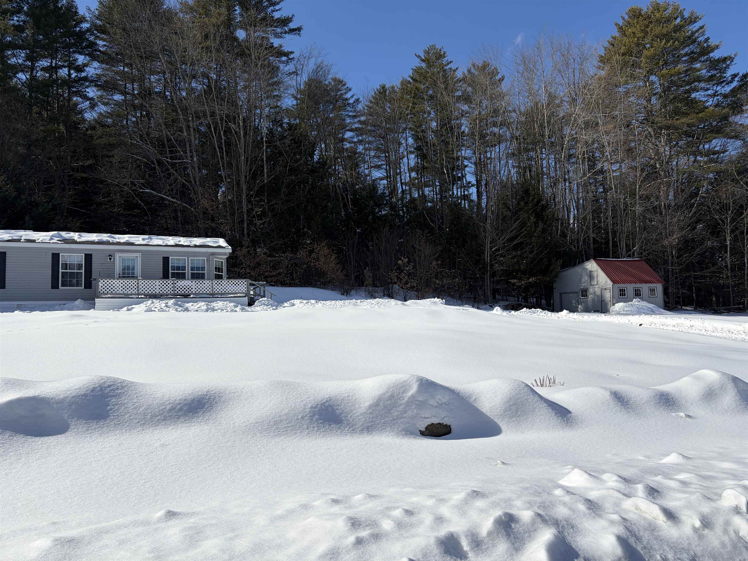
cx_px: 374
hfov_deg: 67.3
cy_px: 280
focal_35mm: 26
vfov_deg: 53.1
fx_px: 562
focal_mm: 5.96
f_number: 1.6
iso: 50
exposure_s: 1/10101
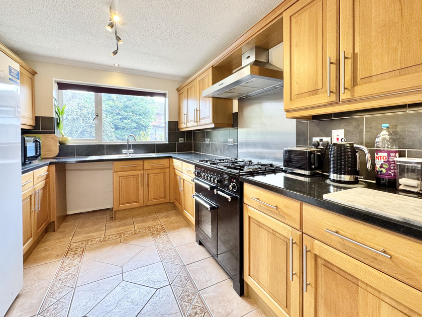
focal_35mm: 16
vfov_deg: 77.9
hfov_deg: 94.5
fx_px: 195
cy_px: 143
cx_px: 219
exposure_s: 1/100
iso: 200
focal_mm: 2.22
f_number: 2.2
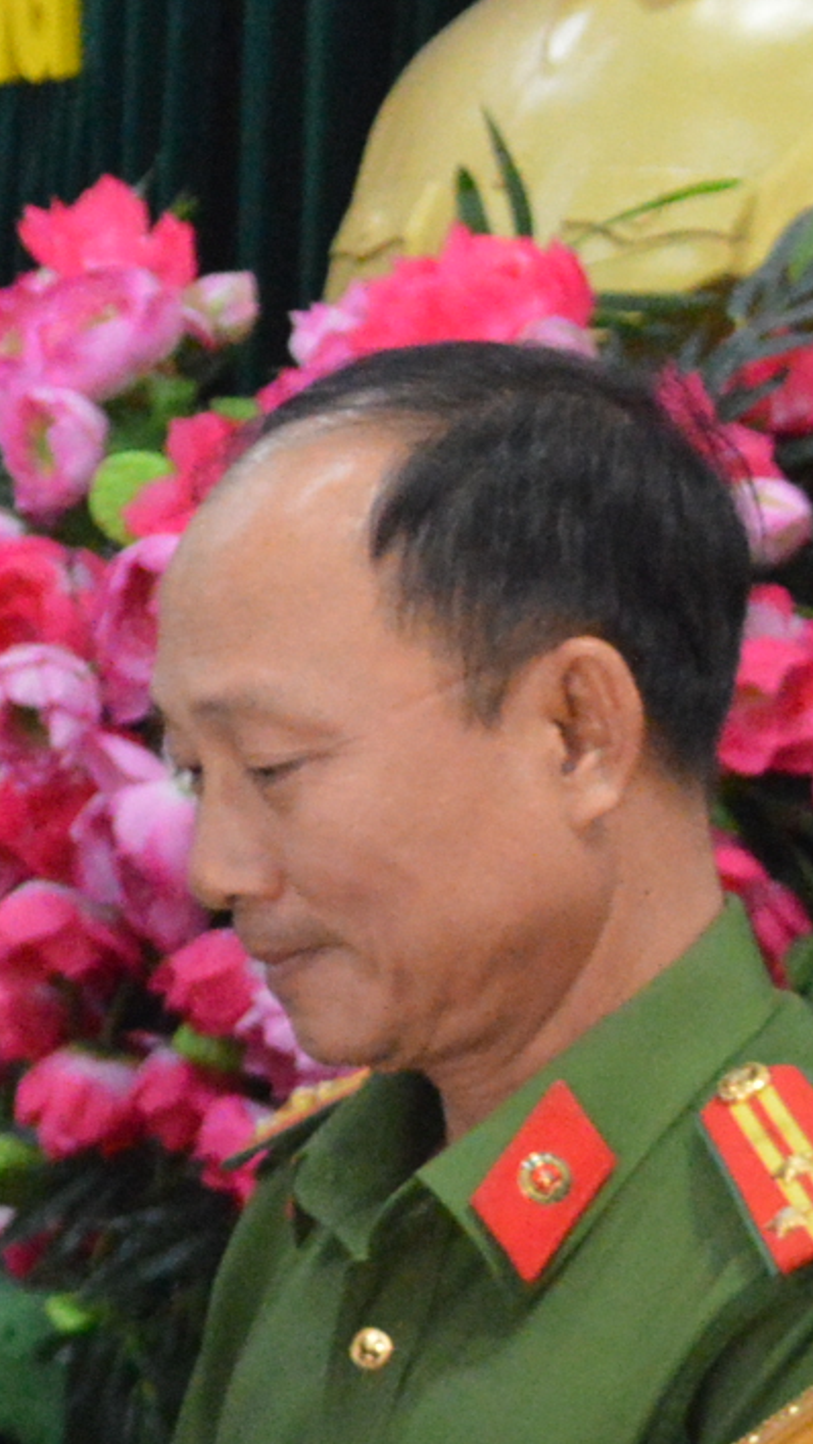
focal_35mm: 147
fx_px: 5630
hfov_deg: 7.7
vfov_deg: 14.5
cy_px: 1195
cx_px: -1179
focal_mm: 22
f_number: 3.8
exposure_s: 1/100
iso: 3200
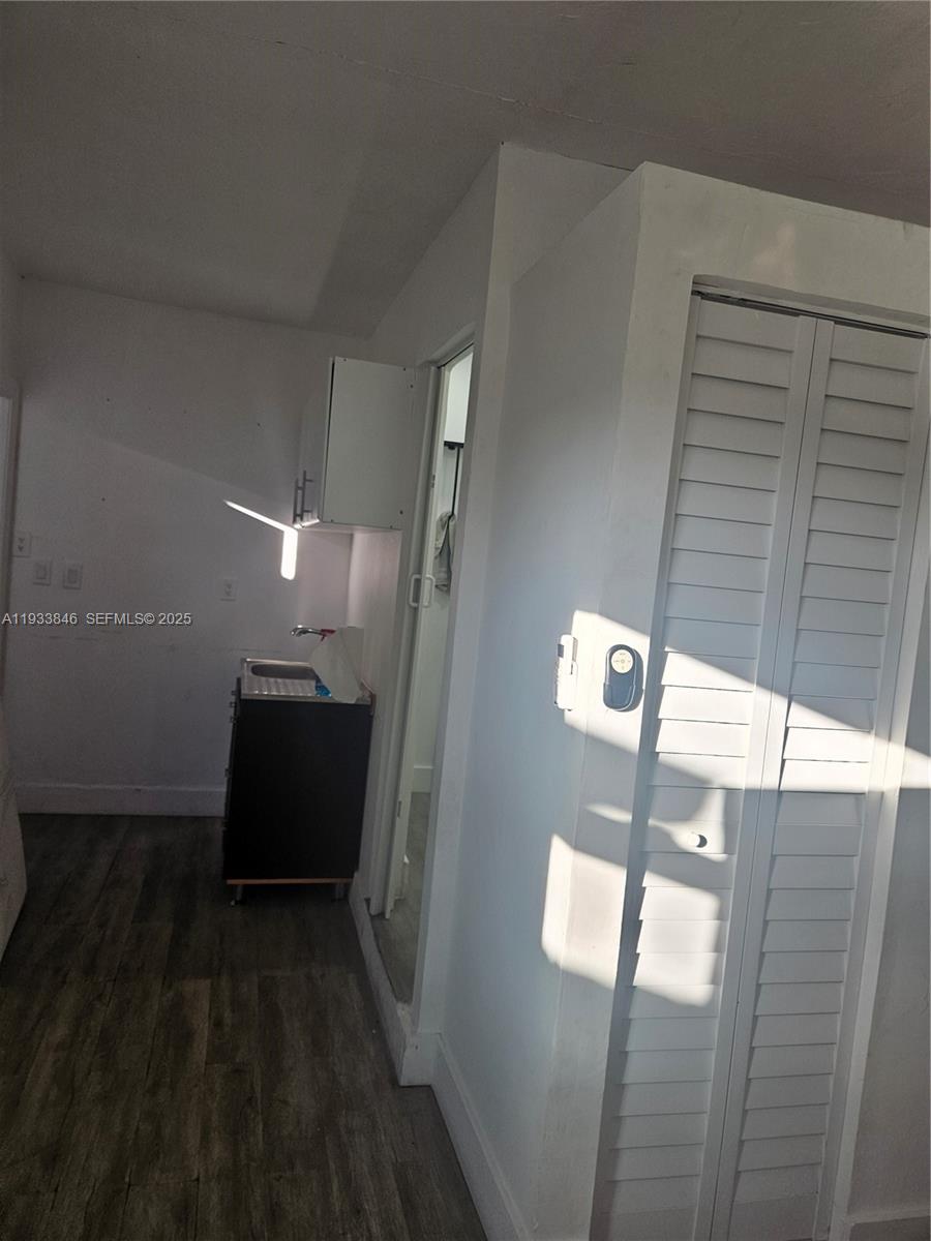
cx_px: 466
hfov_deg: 58.9
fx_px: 825
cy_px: 620
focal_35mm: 23
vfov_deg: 73.9
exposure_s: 1/120
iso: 32
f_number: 1.8
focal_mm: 5.4
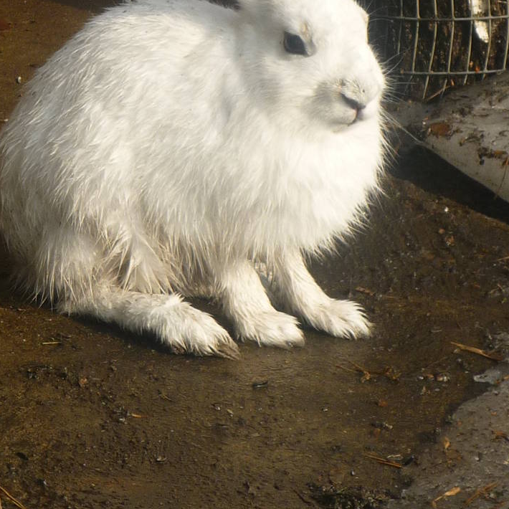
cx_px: 244
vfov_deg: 6.9
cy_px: 120
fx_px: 4209
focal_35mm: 253
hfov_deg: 6.9
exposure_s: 1/200
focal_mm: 16.5
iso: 100
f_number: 5.1
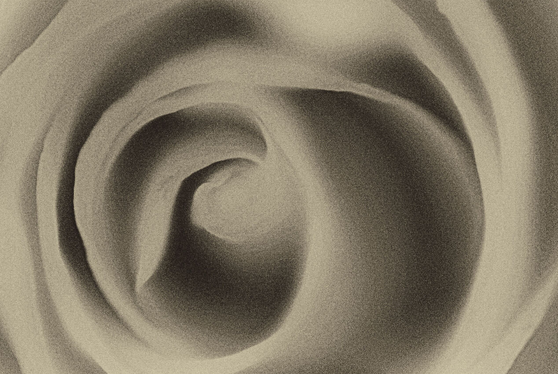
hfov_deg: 3.6
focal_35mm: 568
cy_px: 158
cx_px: 250
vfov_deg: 2.4
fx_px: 8815
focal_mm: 200
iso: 320
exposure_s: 1/4000
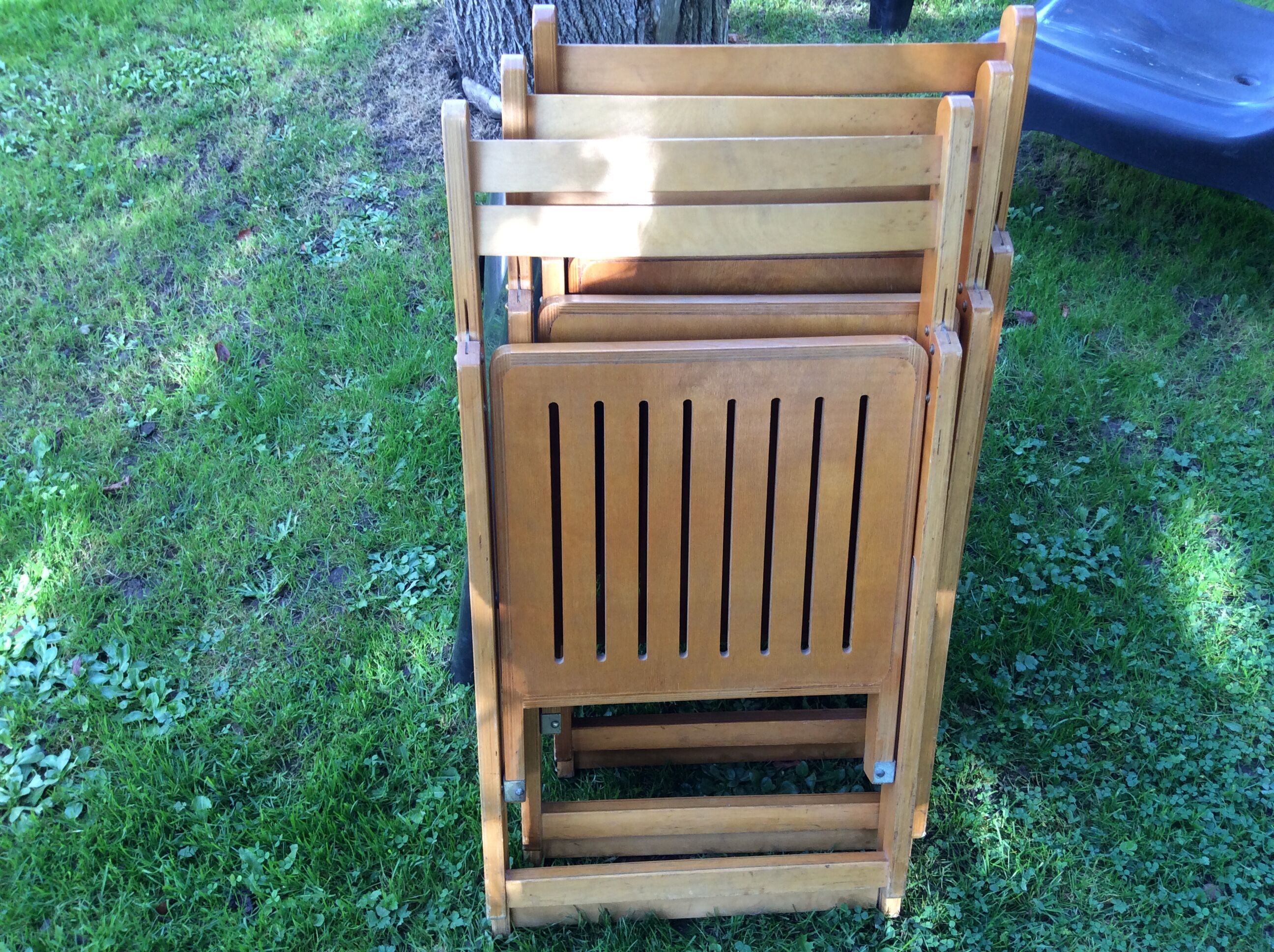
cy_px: 476
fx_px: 1176
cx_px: 637
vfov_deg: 44.1
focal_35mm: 32
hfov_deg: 56.9
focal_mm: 3.3
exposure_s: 1/50
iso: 32
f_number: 2.4
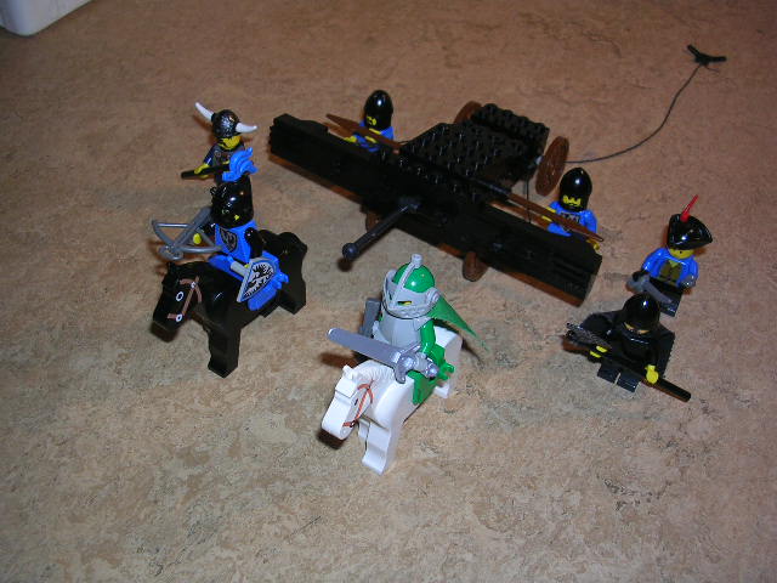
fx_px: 853
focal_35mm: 38
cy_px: 292
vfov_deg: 37.7
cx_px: 388
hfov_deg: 49.0
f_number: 2.8
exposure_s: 1/60.1
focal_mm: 5.8
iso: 50
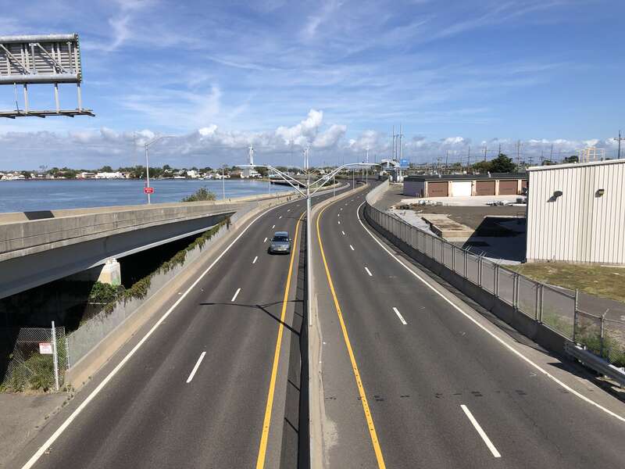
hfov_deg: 63.4
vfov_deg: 49.7
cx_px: 312
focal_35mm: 28
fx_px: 506
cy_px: 234
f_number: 1.8
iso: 25
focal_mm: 4
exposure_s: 1/2857
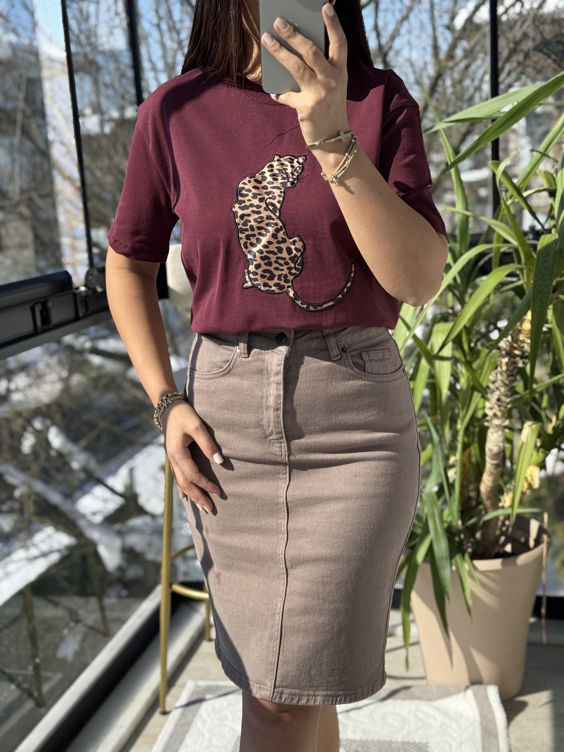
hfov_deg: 30.3
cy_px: 376
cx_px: 282
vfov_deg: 39.7
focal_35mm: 48
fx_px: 1043
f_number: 1.78
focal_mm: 6.76
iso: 64
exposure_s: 1/812
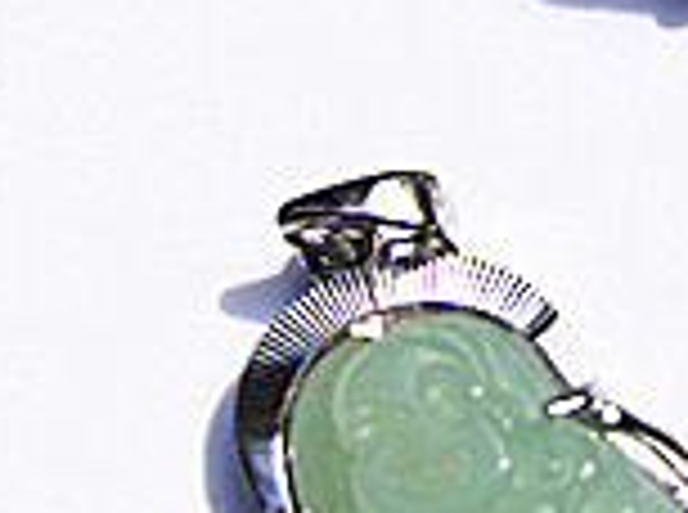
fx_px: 5245
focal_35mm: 265
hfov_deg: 7.4
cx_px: 800
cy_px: 68
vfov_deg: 5.6
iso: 200
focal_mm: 35
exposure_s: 1/2500
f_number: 5.6
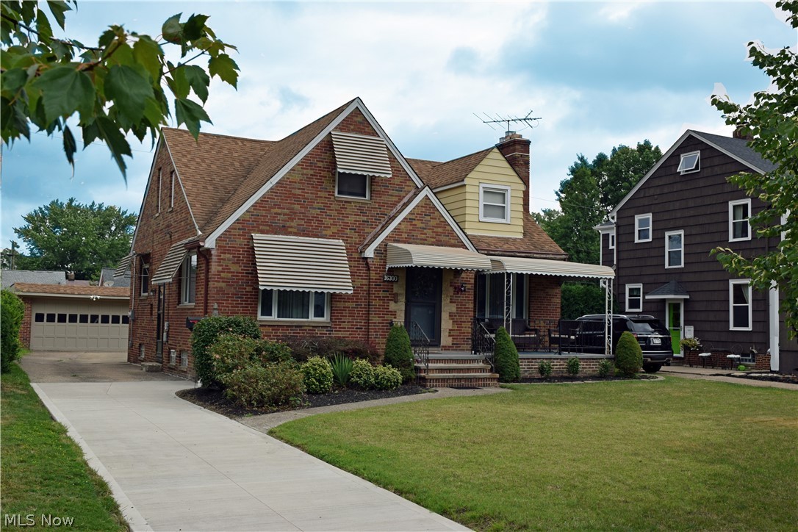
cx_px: 399
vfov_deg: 35.5
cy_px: 266
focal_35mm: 38
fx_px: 831
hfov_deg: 51.3
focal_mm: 25
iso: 200
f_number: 9
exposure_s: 1/320
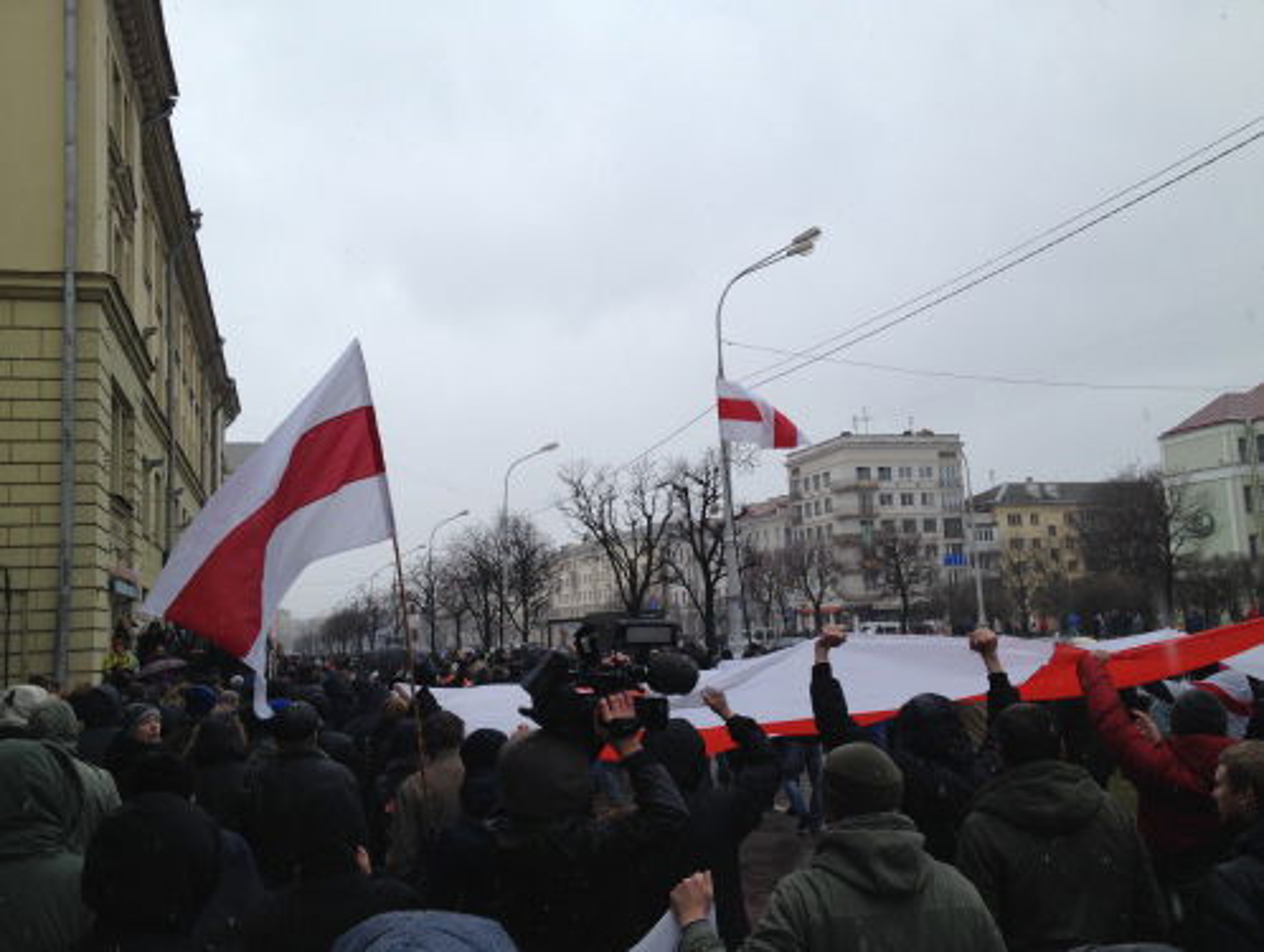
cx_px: 632
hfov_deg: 52.6
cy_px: 476
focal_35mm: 35
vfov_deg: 40.8
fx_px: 1280
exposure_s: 1/968
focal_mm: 4.28
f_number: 2.4
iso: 50
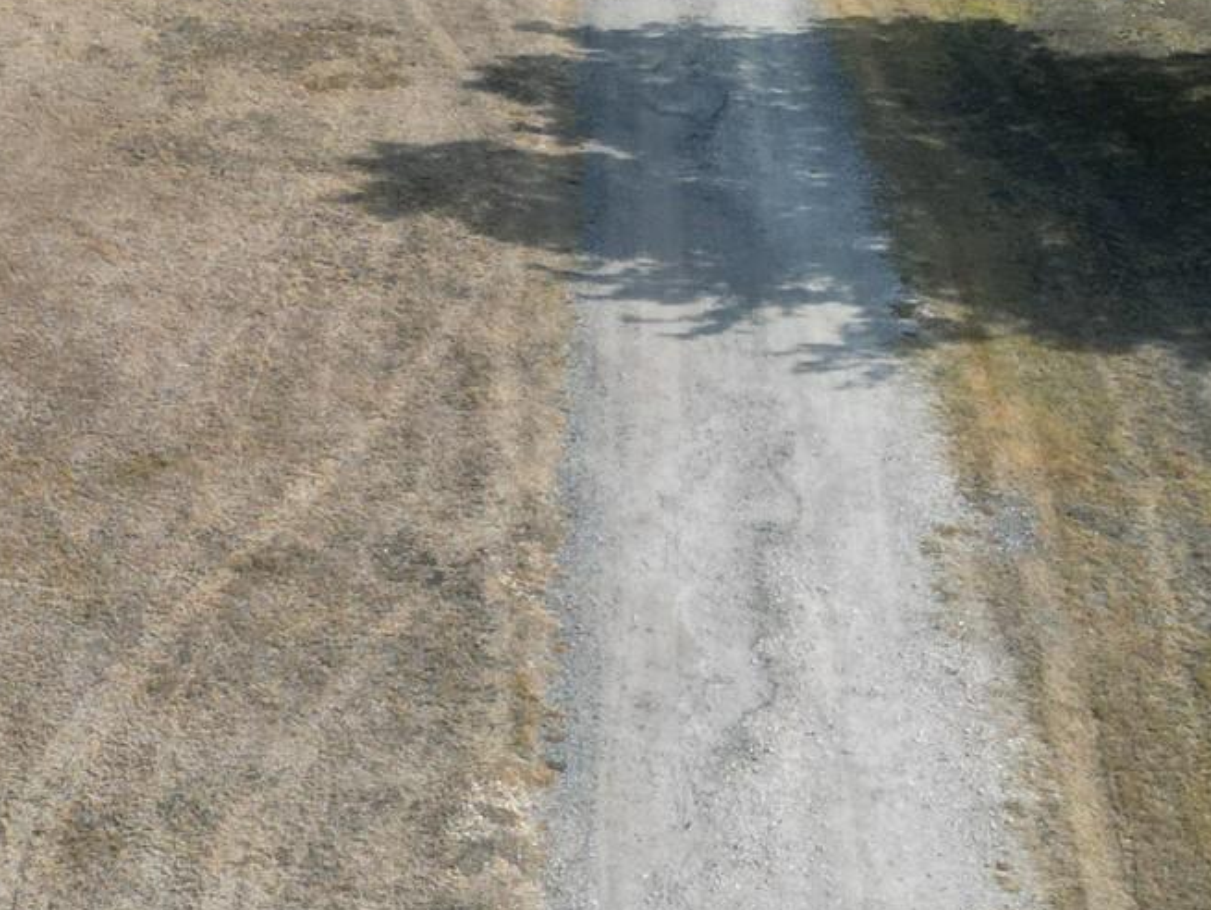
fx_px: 2625
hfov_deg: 24.1
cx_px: -165
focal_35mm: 75
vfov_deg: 19.6
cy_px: 298
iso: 130
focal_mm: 6.72
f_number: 1.7
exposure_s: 1/2500
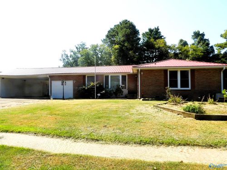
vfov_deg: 56.8
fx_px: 157
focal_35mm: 24
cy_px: 85
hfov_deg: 71.6
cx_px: 114
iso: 100
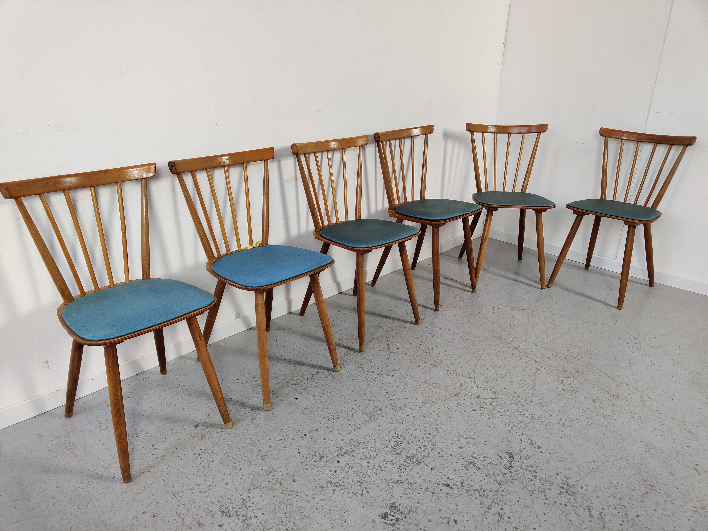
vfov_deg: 51.4
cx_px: 354
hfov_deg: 65.3
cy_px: 266
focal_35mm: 27
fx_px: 552
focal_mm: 4.75
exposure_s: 1/100
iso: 160
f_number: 1.65
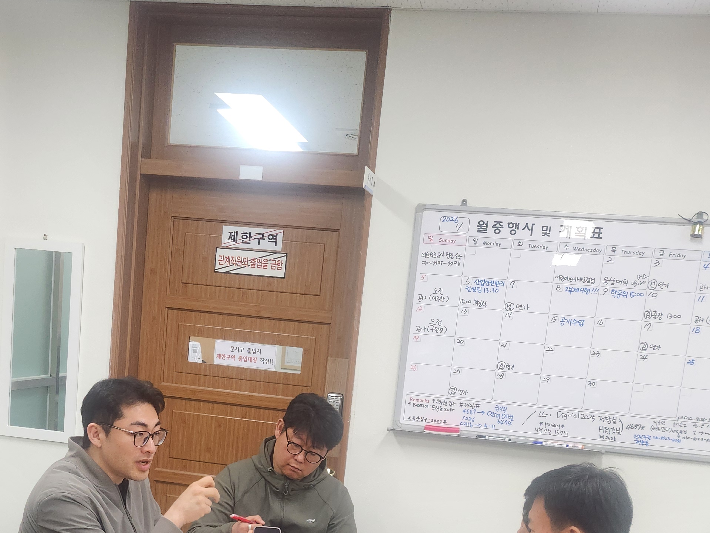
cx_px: 284
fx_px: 1026
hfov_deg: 38.0
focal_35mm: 50
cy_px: 493
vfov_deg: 27.9
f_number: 1.8
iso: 200
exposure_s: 1/120
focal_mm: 5
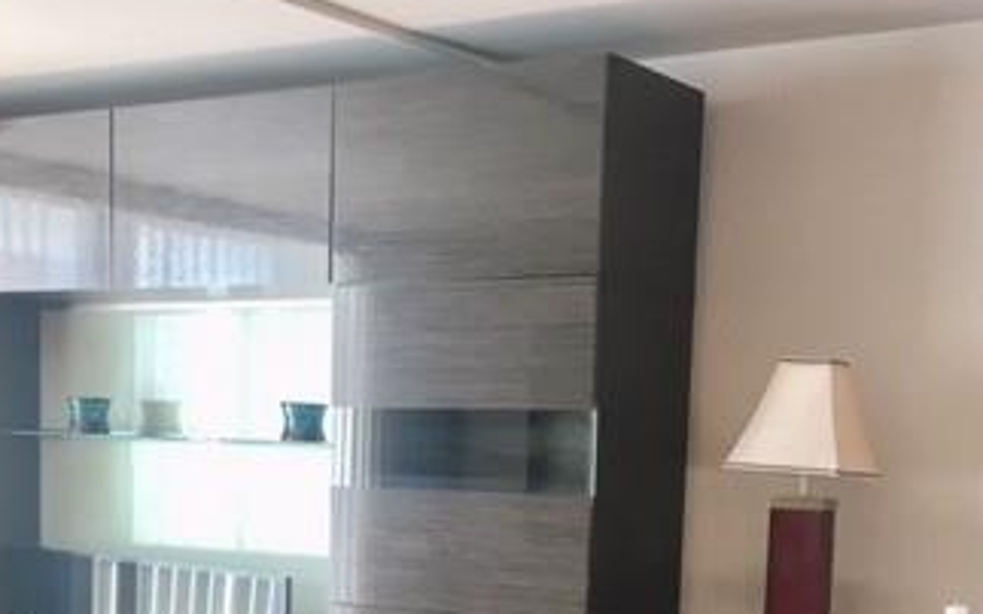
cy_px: 635
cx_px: 402
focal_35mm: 61
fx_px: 1634
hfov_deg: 33.4
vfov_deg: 20.5
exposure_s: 1/30
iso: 50
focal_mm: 4.15
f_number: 2.2
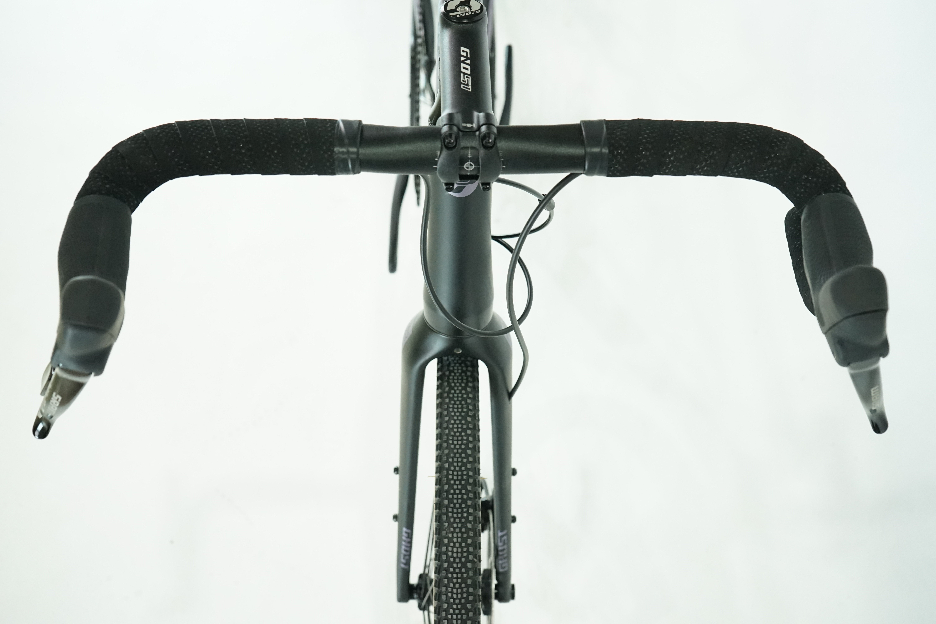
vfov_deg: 31.9
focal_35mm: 42
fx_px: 1092
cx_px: 468
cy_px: 312
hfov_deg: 46.4
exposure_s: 1/200
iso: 3200
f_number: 6.3
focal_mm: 42
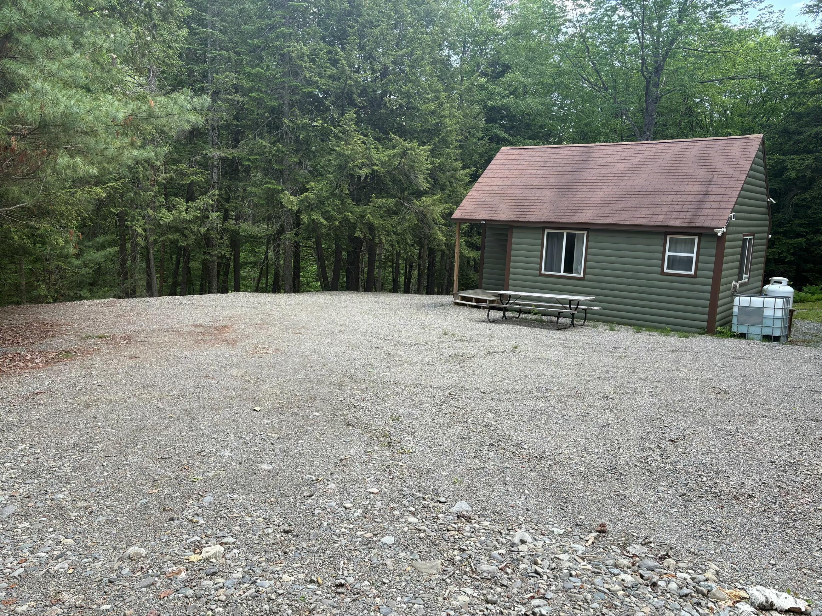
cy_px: 308
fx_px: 617
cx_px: 411
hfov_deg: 67.3
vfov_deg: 53.1
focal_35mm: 26
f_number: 1.6
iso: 50
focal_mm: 5.96
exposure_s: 1/472
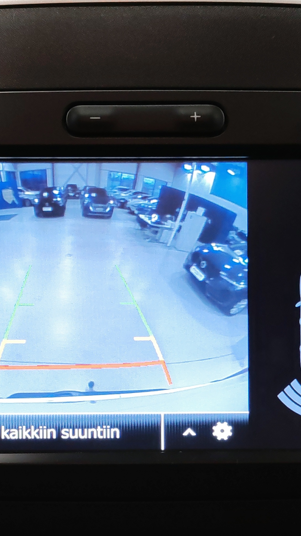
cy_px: 408
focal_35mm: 78
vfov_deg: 26.8
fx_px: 1107
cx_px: 136
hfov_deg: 15.5
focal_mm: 6.12
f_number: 1.9
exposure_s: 1/100
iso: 640
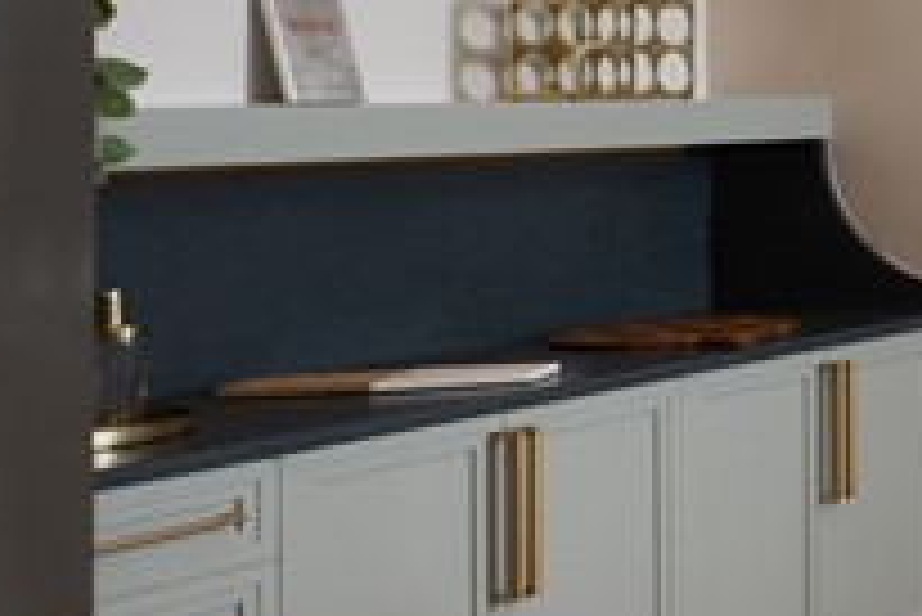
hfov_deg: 15.0
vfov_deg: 18.1
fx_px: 1896
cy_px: 45
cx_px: 2235
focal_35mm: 74
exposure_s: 1/60
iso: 250
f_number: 8
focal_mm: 14
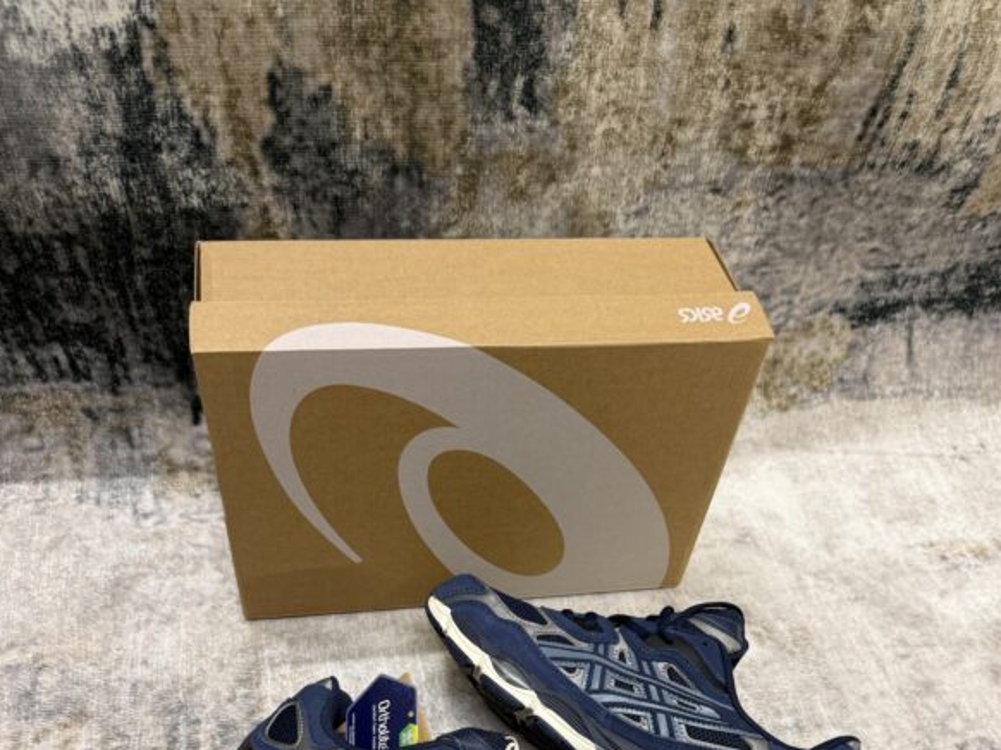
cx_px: 504
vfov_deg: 40.3
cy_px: 647
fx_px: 954
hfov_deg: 55.4
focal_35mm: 33
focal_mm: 6.76
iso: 200
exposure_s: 1/50
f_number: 1.78
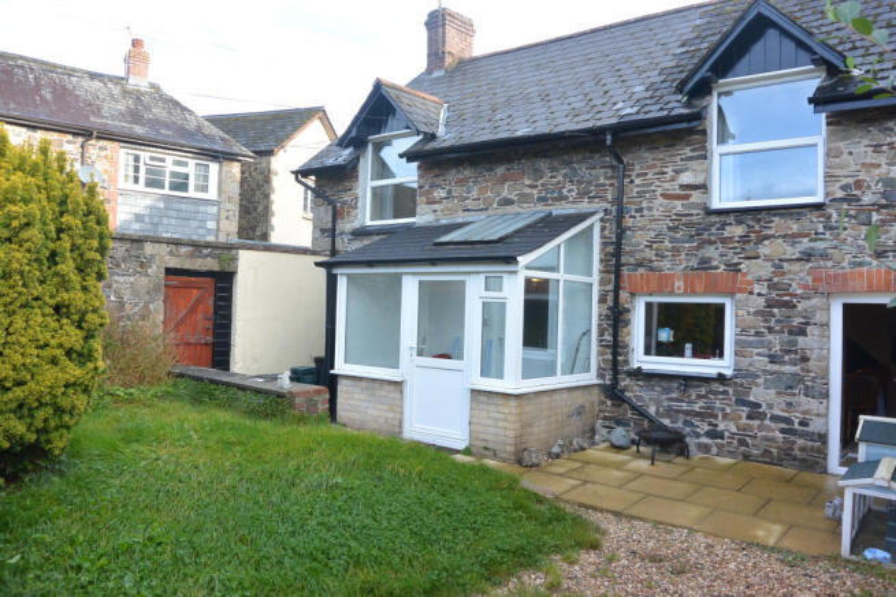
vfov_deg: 48.0
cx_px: 448
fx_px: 672
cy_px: 298
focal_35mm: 27
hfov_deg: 67.4
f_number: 5
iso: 160
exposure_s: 1/125
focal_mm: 10
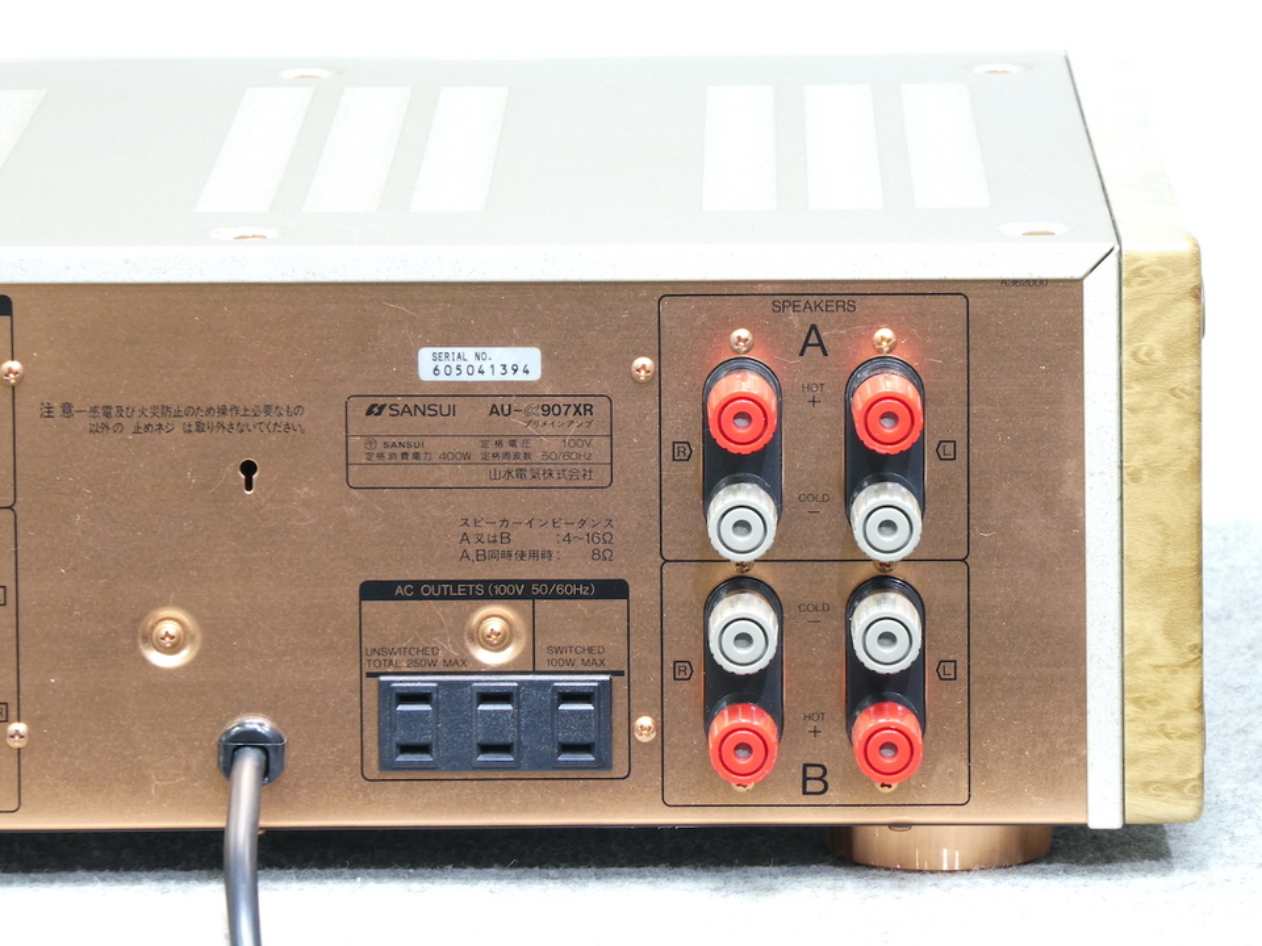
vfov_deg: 6.4
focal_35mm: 231
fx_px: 8422
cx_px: 631
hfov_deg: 8.6
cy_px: 473
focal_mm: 41.4
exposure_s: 1/1.6
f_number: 5.6
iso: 200
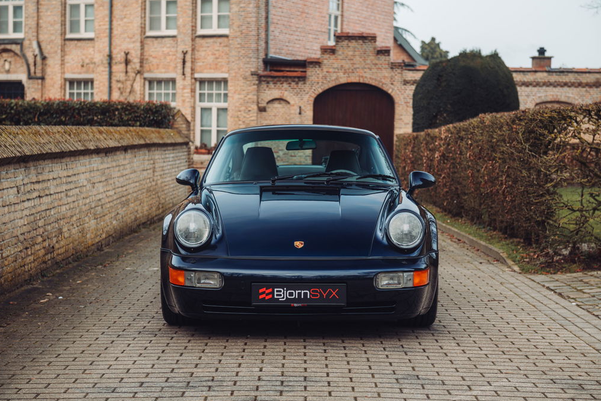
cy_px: 199
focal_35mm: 71
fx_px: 1185
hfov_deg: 28.4
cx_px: 298
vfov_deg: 19.2
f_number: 4.5
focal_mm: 70
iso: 640
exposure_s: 1/160
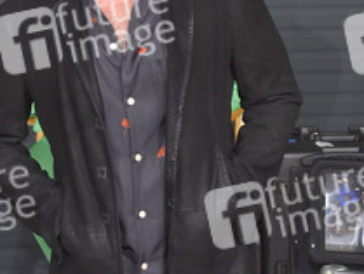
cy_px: 120
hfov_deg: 24.0
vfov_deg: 18.2
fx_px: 852
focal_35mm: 81
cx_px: 137
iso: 320
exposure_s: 1/250
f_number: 6.3
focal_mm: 44
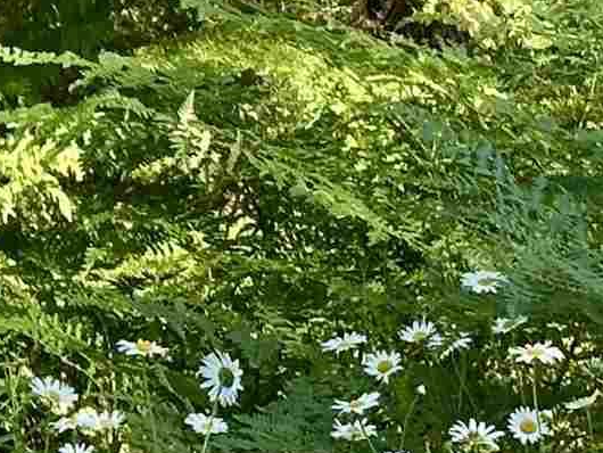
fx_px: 4845
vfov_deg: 5.2
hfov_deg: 6.9
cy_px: -552
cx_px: -523
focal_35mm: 278
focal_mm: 6.86
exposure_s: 1/858
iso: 64
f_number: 1.78
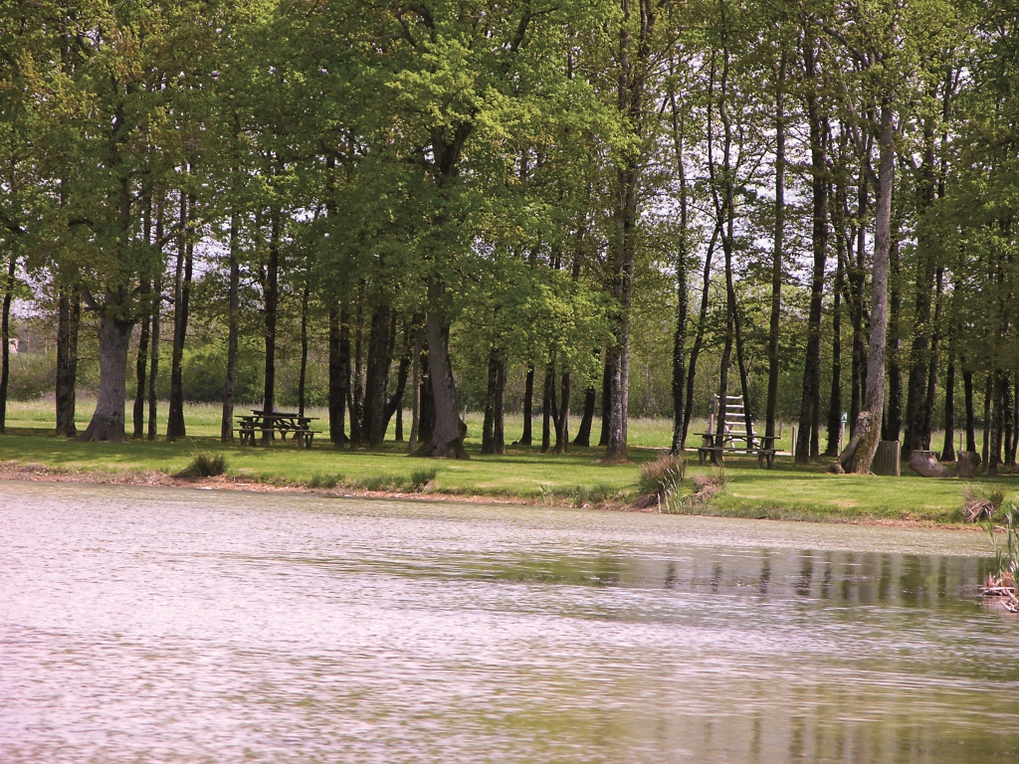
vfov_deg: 5.3
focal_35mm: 280
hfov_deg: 7.1
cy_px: 382
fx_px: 8242
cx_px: 510
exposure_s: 1/220
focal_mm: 71.2
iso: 50
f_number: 4.7
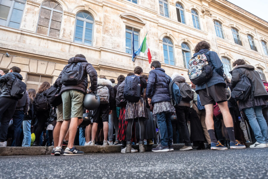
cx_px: 134
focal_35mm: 21
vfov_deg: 59.5
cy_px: 90
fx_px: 156
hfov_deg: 81.2
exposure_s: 1/200
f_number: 4.5
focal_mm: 14
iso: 800
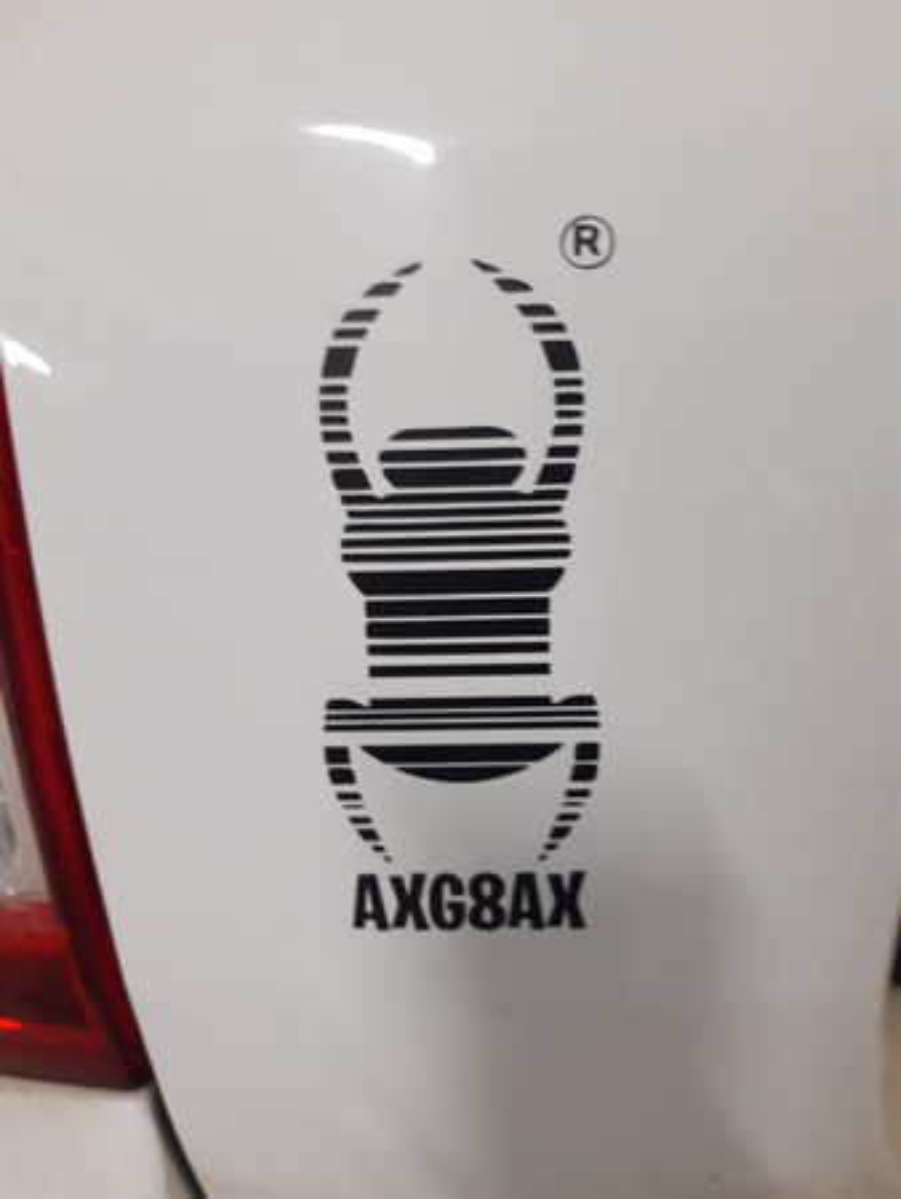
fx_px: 901
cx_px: 450
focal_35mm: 26
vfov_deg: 67.3
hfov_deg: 53.1
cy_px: 600
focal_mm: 4.75
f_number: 1.7
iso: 196
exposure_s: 1/25
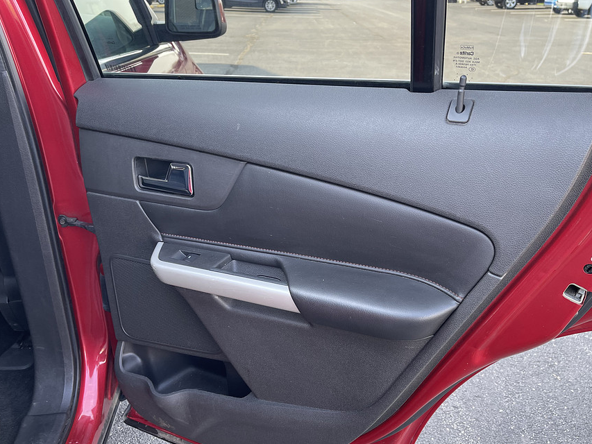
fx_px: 513
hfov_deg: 59.9
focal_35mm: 30
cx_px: 307
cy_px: 235
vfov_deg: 46.8
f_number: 1.6
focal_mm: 5.1
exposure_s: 1/121
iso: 64
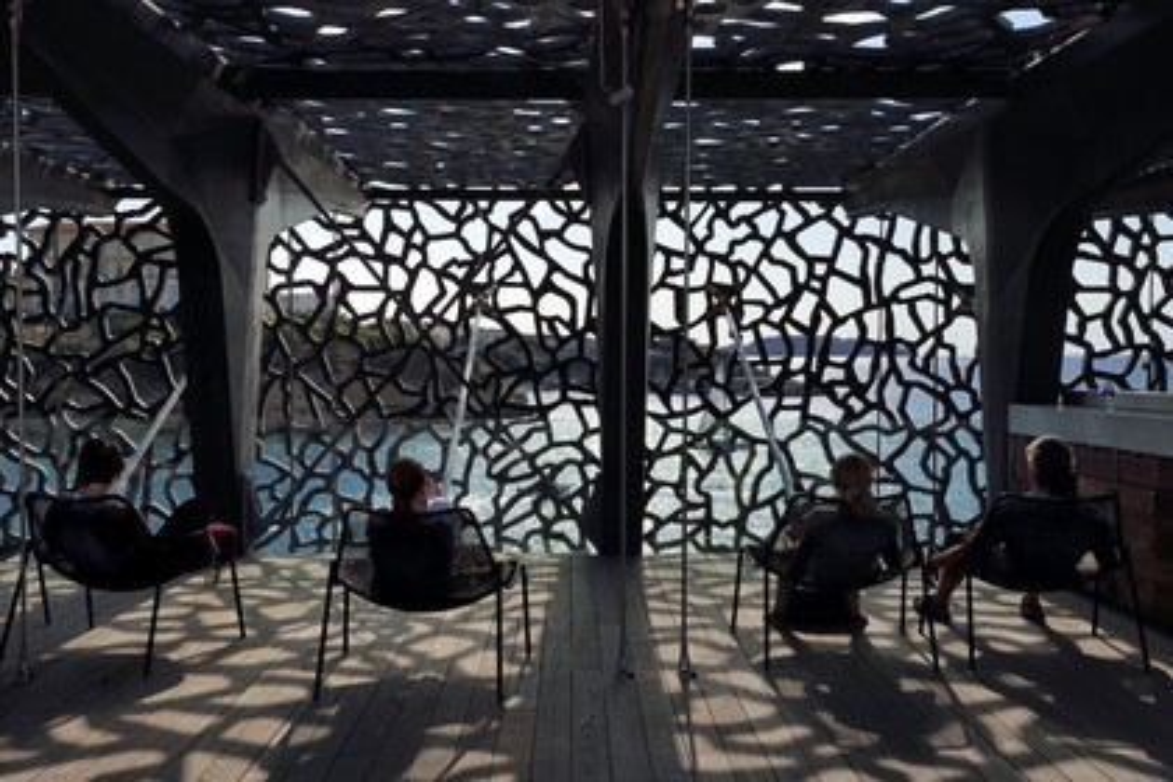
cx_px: 586
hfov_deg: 54.4
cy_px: 391
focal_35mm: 35
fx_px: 1140
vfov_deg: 37.9
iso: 200
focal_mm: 35
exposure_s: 1/250
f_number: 16
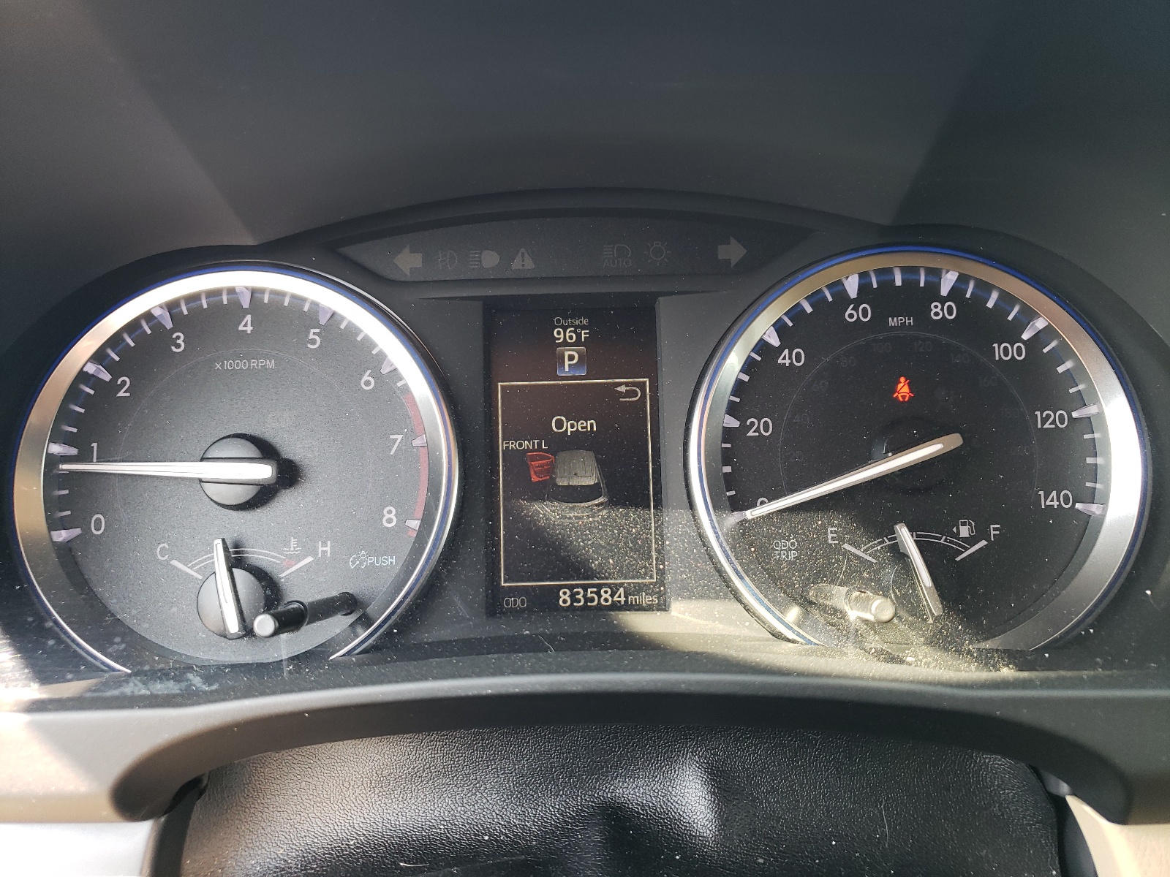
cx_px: 585
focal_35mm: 26
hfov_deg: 67.3
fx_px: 879
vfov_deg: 53.1
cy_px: 438
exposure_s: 1/120
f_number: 1.5
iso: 71
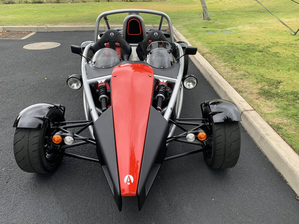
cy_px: 112
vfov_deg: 53.1
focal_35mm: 26
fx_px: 225
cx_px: 150
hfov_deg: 67.3
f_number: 1.8
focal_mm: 4.25
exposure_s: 1/248
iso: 25
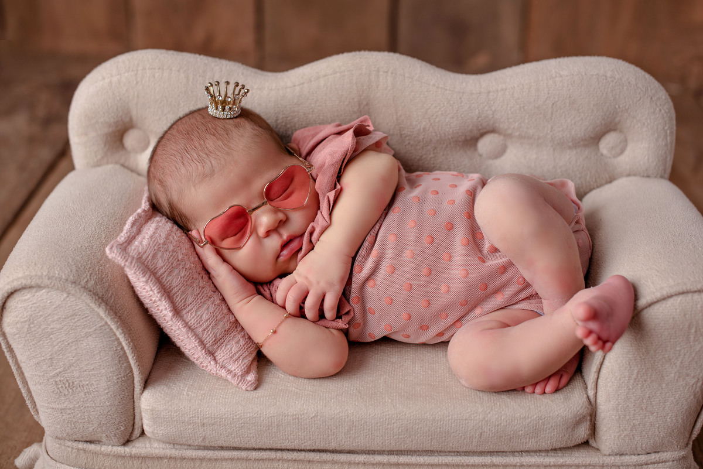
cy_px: 234
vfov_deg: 27.0
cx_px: 352
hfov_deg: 39.6
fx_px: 977
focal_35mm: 50
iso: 100
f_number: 3.2
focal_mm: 50
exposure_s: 1/100
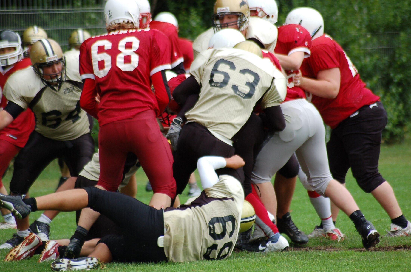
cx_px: 206
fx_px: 4615
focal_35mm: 405
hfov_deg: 5.1
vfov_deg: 3.4
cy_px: 136
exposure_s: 1/500
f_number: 5.6
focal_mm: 270
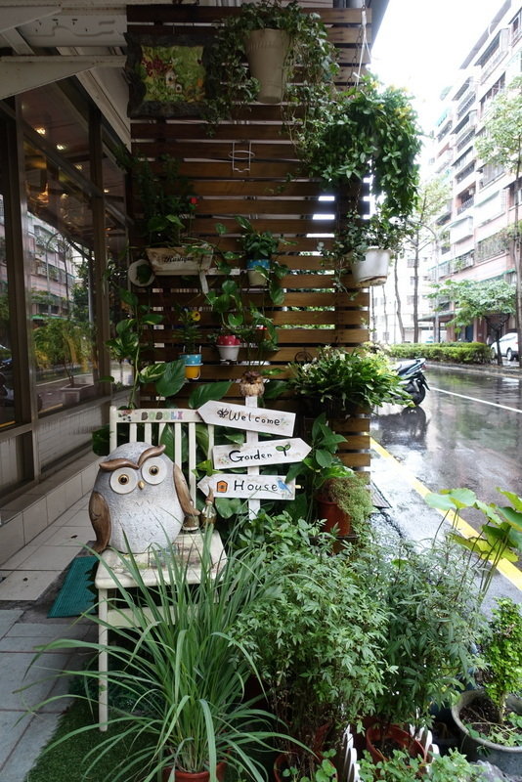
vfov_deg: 73.7
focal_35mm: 24
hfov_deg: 53.2
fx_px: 522
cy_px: 391
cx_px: 261
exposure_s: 1/50
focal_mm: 8.8
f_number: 2.8
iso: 125
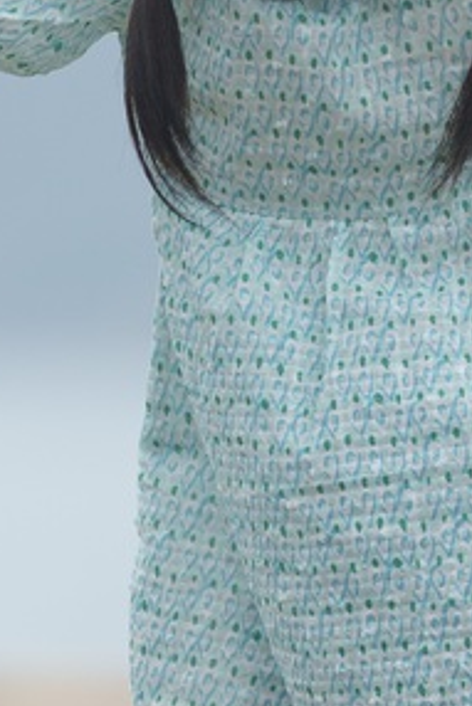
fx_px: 24080
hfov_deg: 1.1
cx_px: 294
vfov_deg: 1.7
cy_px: 397
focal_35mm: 1226
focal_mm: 200
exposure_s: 1/500
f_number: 4
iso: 100
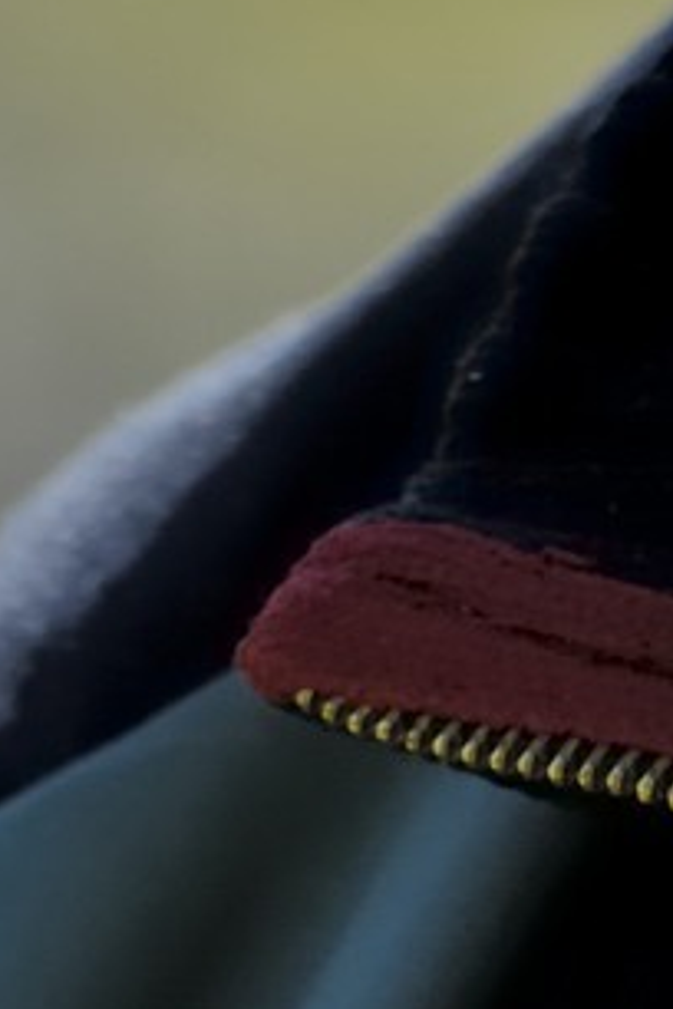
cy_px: -1213
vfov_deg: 1.3
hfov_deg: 0.9
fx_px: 43854
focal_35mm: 1564
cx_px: 1372
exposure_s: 1/500
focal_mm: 200
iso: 100
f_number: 5
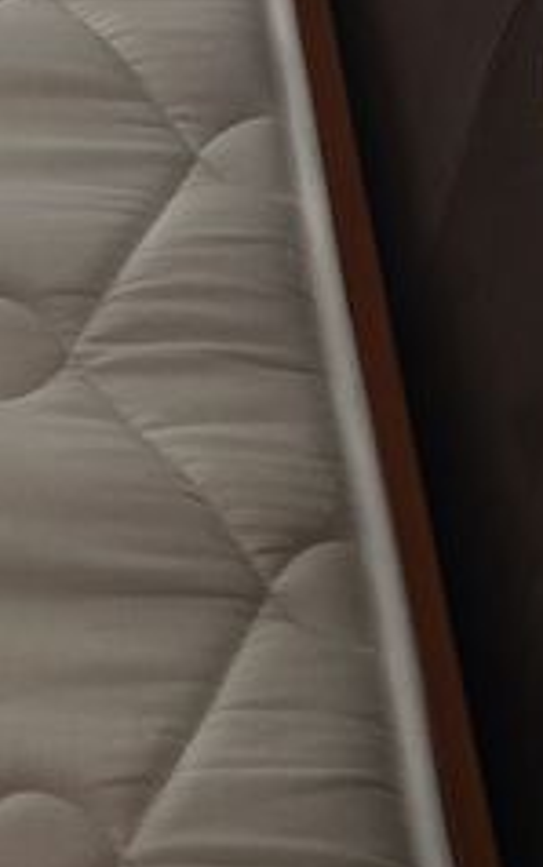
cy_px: 579
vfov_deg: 16.1
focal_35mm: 129
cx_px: -678
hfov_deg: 9.3
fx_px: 3051
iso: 25
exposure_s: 1/50
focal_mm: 4.15
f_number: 2.2
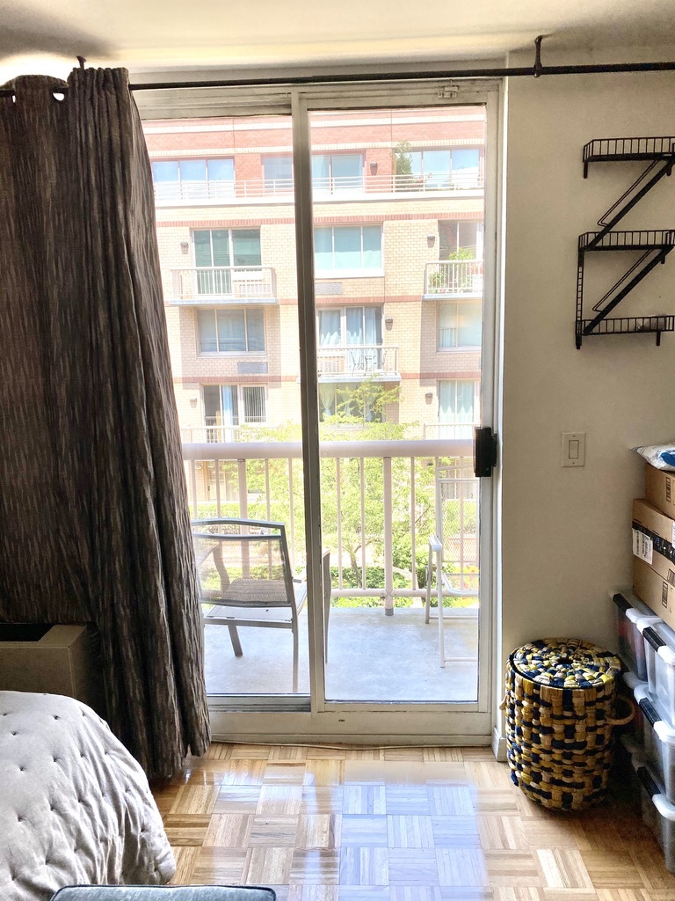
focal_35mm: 26
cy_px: 450
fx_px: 676
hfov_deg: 53.1
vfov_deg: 67.3
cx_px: 338
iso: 40
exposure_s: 1/1016
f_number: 1.8
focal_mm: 4.25
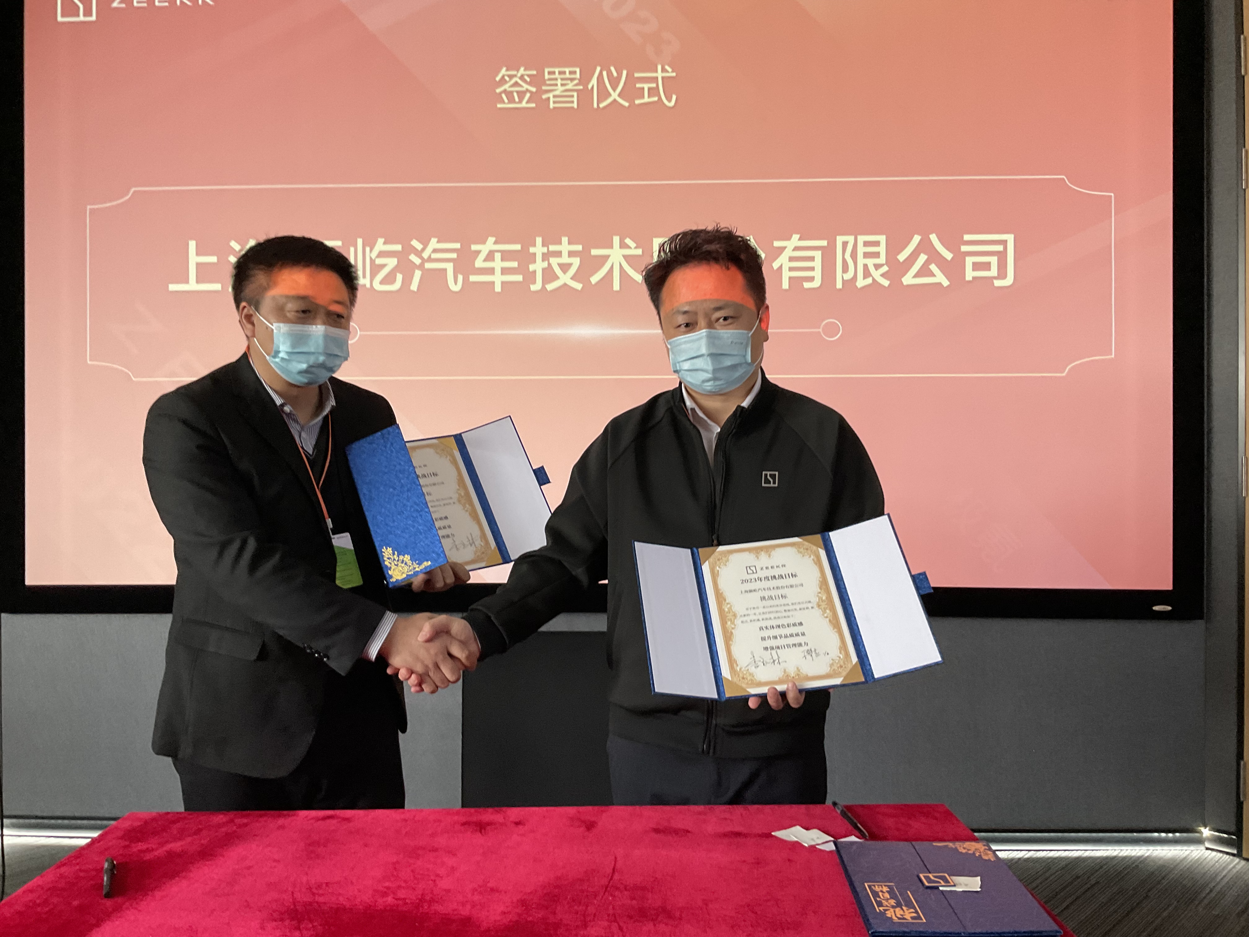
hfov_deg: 61.7
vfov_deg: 48.2
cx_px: 624
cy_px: 468
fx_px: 1046
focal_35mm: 29
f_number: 1.8
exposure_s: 1/60
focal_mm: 3
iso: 80
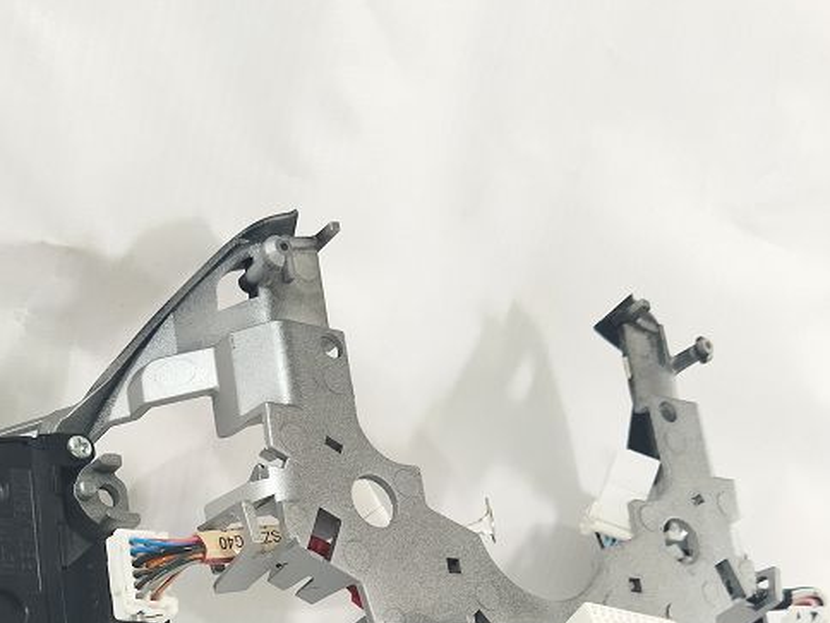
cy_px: 700
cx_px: 261
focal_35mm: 67
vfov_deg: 20.8
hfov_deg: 28.7
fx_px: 1606
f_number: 1.79
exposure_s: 1/50
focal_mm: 4.71
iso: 269
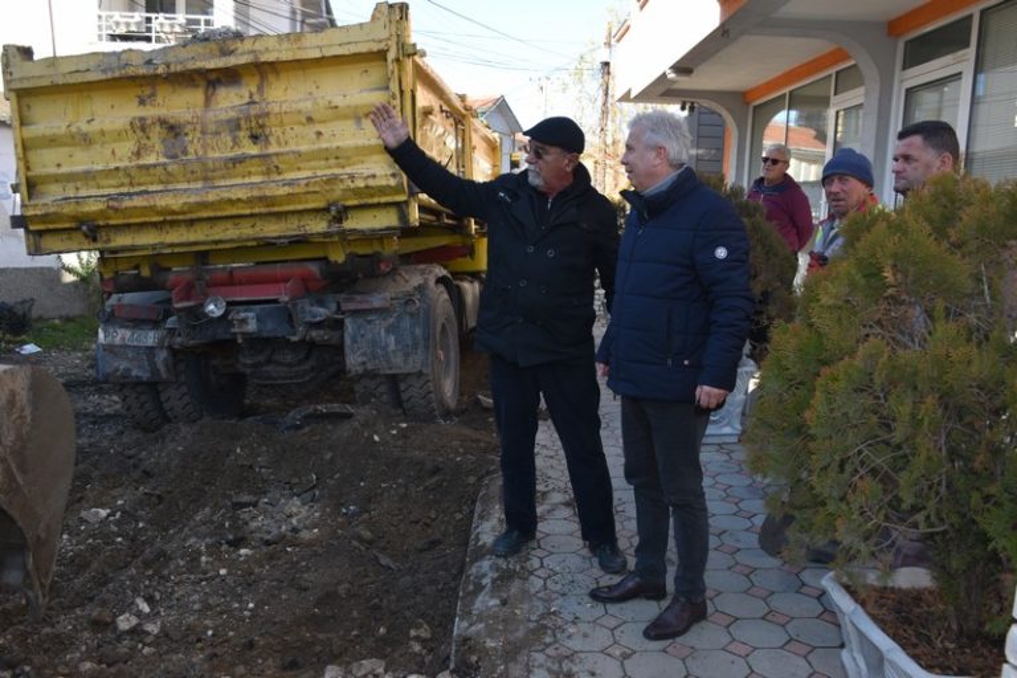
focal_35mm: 30
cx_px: 508
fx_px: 847
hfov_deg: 61.9
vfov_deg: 43.6
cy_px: 339
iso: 100
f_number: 5.6
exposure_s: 1/125
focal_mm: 20
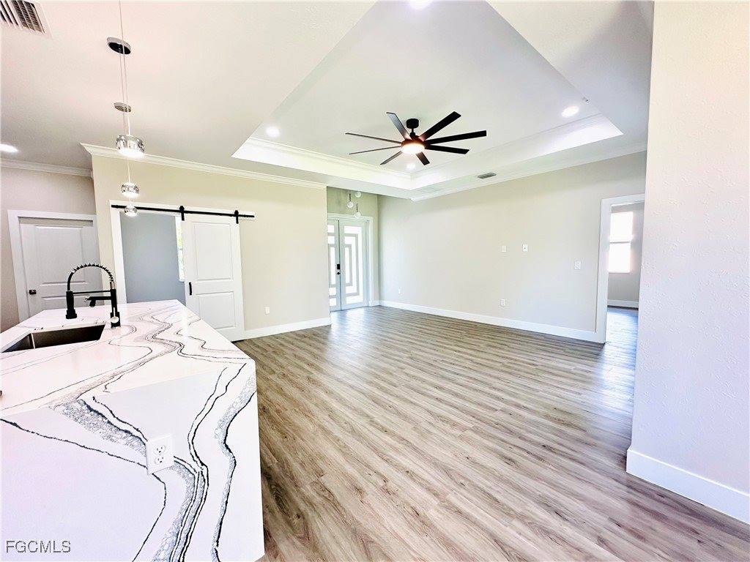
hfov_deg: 102.1
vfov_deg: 85.7
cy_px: 281
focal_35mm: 14
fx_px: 303
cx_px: 375
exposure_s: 1/120
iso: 160
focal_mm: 2.22
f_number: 2.2
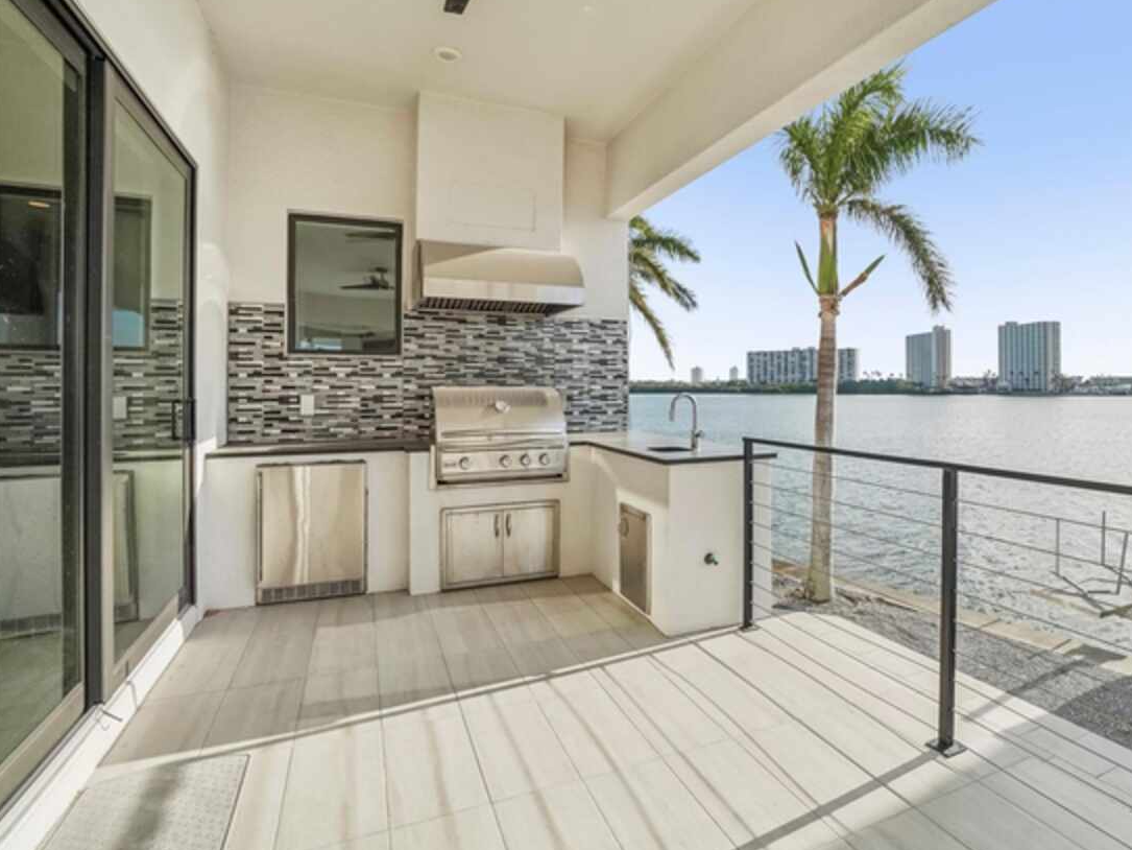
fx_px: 556
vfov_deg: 74.7
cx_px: 663
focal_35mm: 17
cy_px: 432
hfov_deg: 90.2
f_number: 8
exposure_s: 1/1000
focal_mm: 10
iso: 400
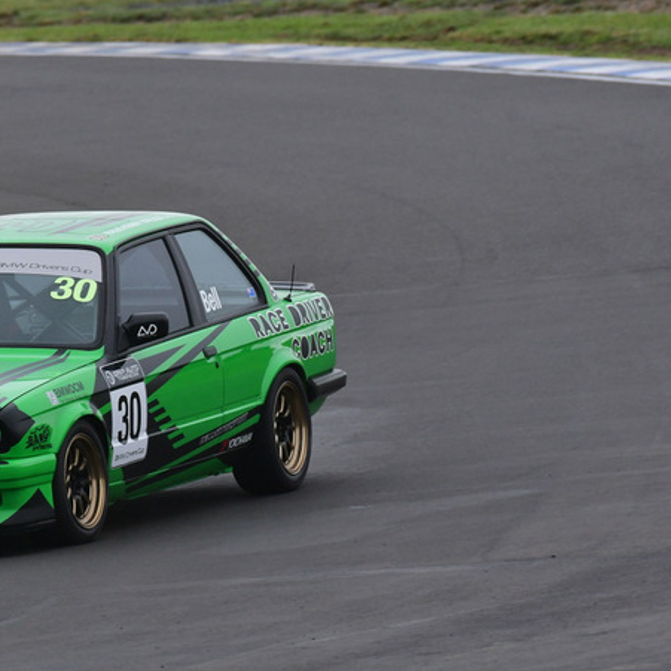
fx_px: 24804
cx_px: 183
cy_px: 278
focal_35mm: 1131
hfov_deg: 1.5
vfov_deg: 1.5
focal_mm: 500
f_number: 9
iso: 1000
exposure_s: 1/640
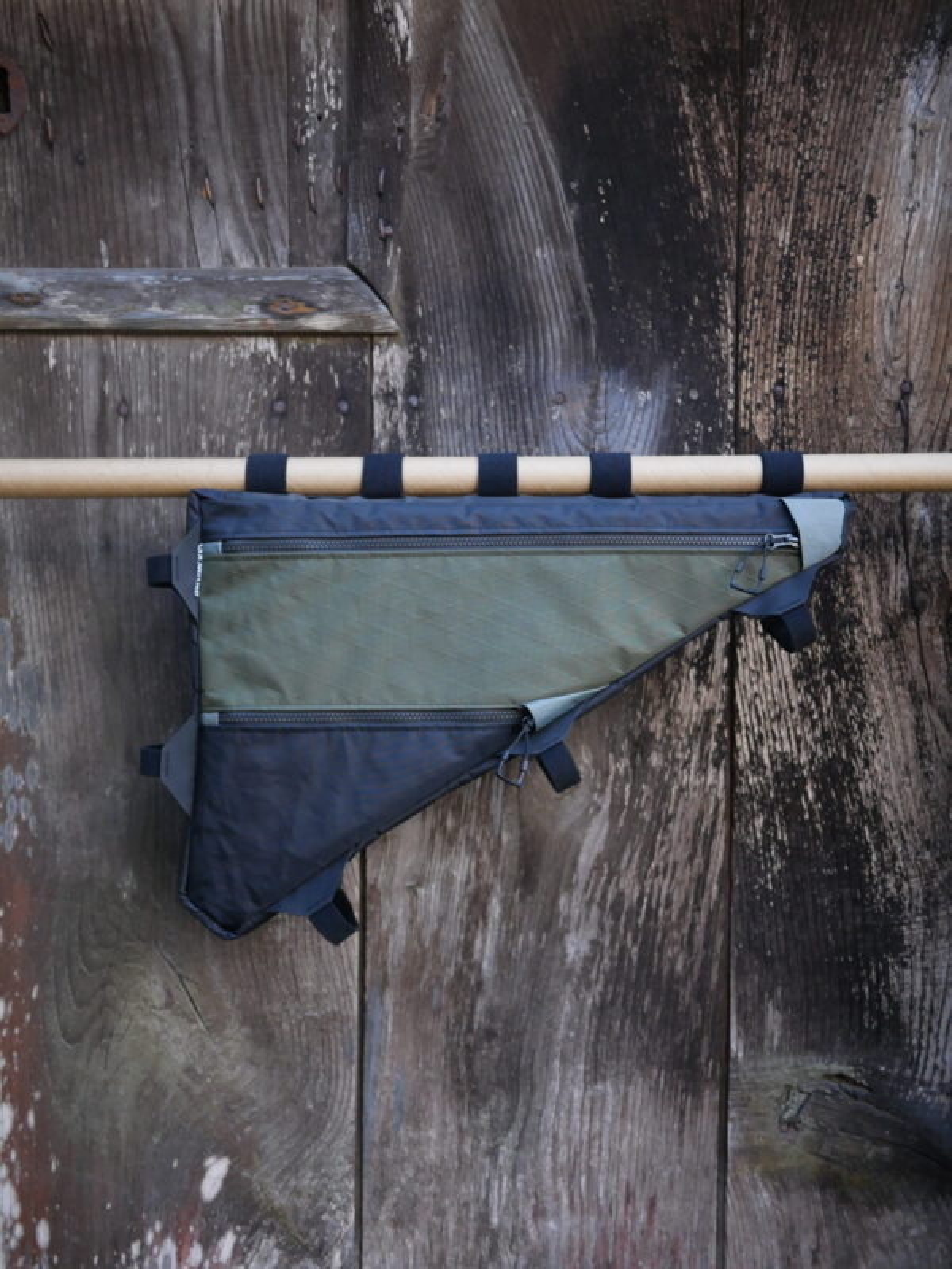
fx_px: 1466
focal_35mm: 40
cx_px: 476
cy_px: 634
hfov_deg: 36.0
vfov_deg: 46.8
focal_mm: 20
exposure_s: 1/800
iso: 800
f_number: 1.7
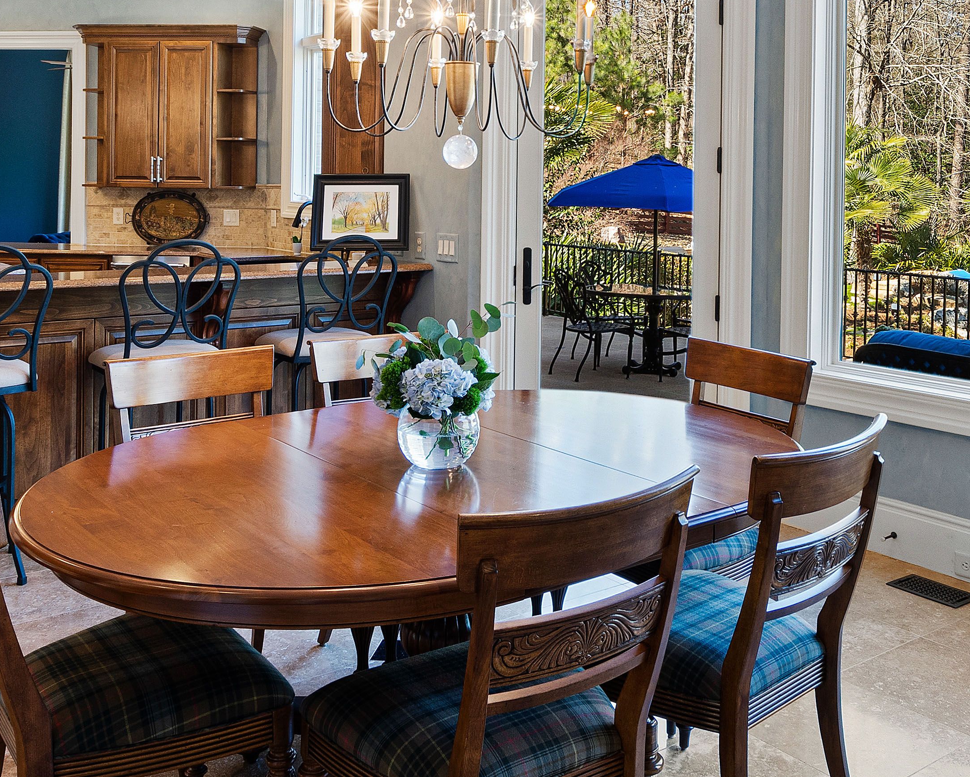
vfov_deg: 39.8
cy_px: 176
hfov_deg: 49.9
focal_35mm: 36
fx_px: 1034
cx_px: 586
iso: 100
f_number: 8
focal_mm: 10
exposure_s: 1/1.67
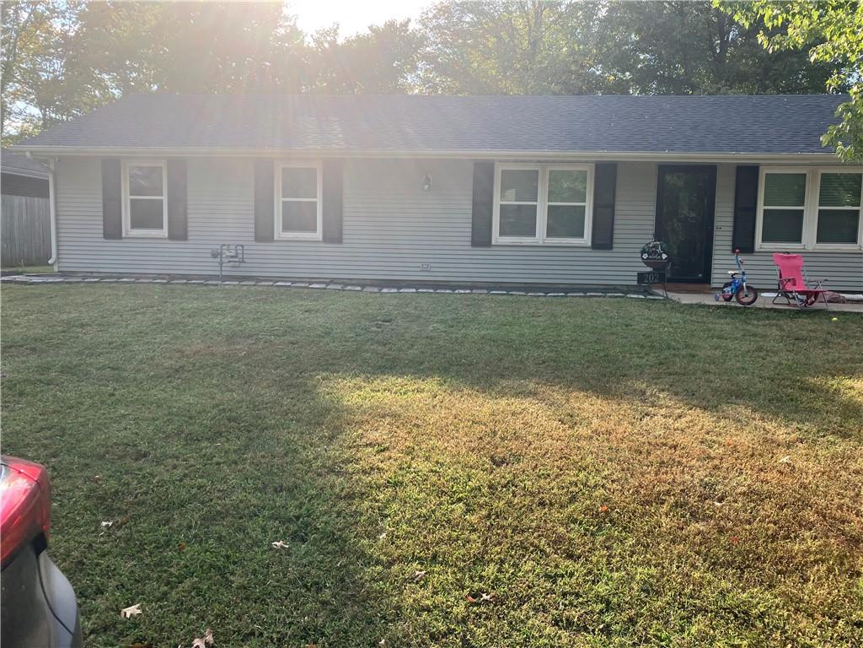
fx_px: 698
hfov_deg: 63.4
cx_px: 432
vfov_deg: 49.7
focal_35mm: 28
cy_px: 324
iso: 32
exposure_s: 1/796
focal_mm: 3.99
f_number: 1.8
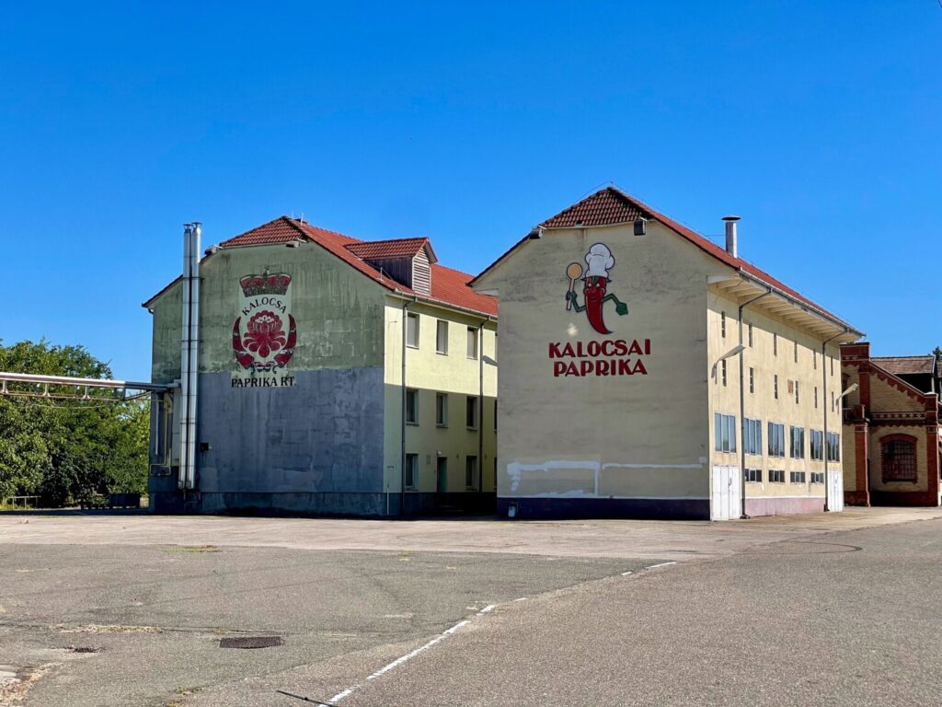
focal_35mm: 52
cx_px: 471
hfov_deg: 36.8
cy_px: 354
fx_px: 1415
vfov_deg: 28.0
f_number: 2
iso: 25
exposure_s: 1/1712
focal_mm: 6
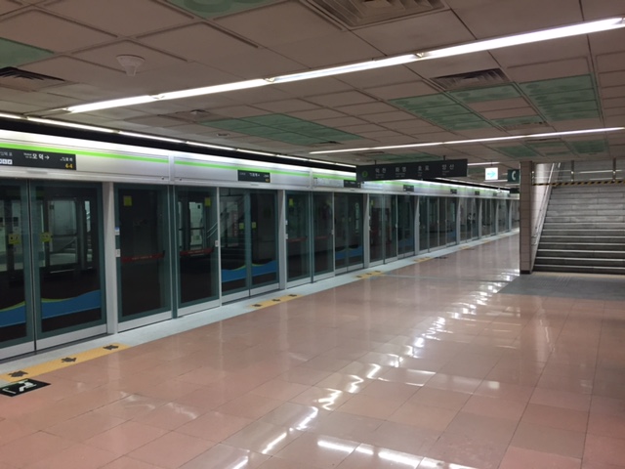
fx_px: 524
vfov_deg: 48.2
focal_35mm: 29
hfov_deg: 61.7
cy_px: 234
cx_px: 312
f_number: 2.2
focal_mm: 4.15
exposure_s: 1/30
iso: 100
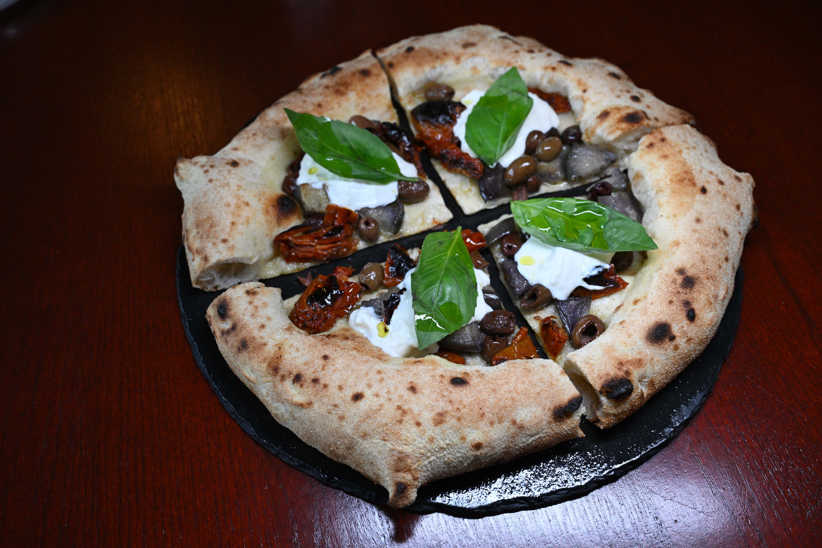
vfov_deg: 38.4
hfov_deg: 55.1
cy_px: 274
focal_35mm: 34
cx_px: 411
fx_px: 788
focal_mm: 34.5
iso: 1600
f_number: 6.3
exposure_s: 1/320
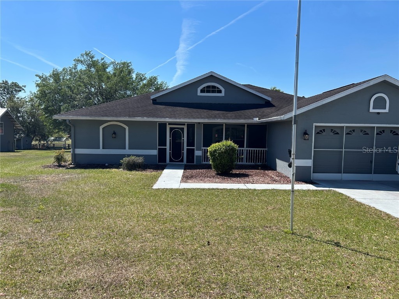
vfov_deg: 53.1
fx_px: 300
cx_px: 200
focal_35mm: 26
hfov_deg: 67.3
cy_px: 150
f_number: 1.5
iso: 50
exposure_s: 1/3704
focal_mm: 5.7
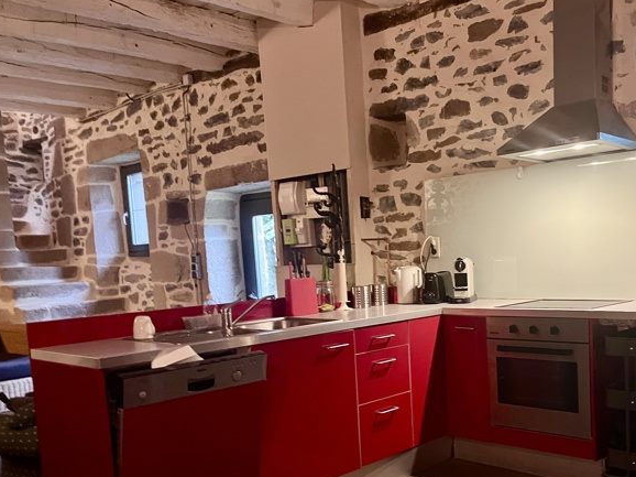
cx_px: 425
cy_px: 321
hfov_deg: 50.4
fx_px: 661
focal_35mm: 36
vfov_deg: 39.1
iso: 640
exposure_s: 1/25
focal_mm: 5.1
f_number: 1.6
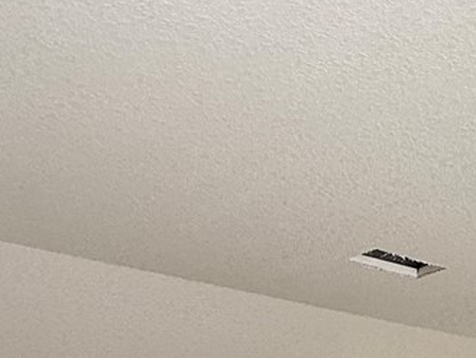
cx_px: 258
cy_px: 807
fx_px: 935
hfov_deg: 28.5
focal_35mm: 68
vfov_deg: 15.1
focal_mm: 2.22
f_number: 2.2
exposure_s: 1/99
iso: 50
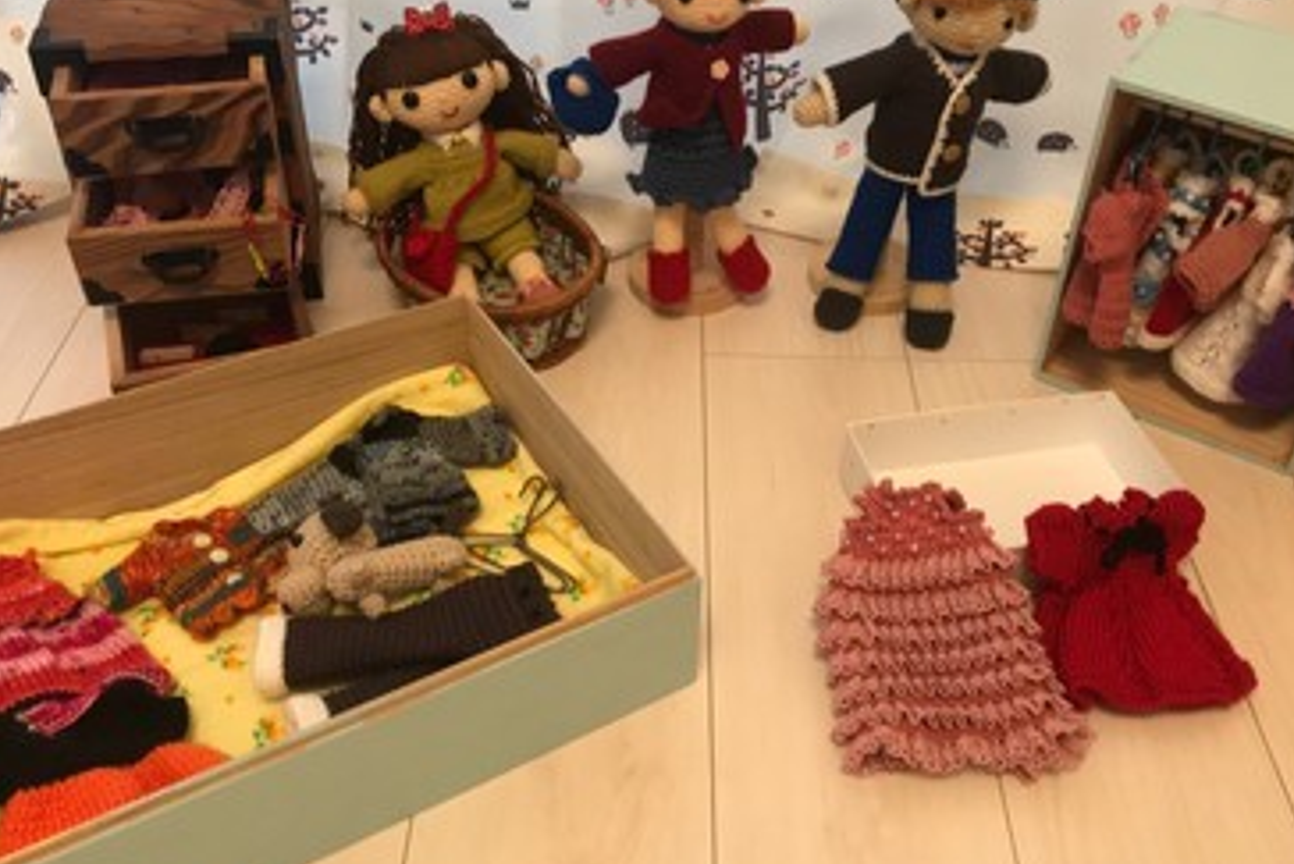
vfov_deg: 36.9
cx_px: 707
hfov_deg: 53.0
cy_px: 437
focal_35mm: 36
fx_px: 1294
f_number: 1.8
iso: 160
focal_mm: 3.99
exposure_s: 1/30
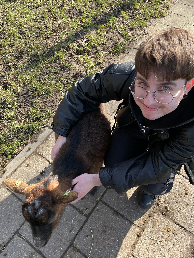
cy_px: 129
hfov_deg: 53.1
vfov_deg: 67.3
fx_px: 194
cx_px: 97
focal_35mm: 26
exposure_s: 1/636
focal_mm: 4.2
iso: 50
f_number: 1.6
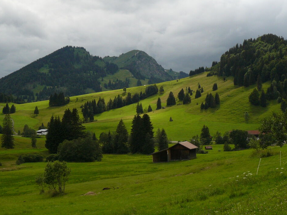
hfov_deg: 34.9
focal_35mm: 55
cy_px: 80
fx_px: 456
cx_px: 168
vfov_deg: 26.5
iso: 100
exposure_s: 1/250
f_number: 5.6
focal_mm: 6
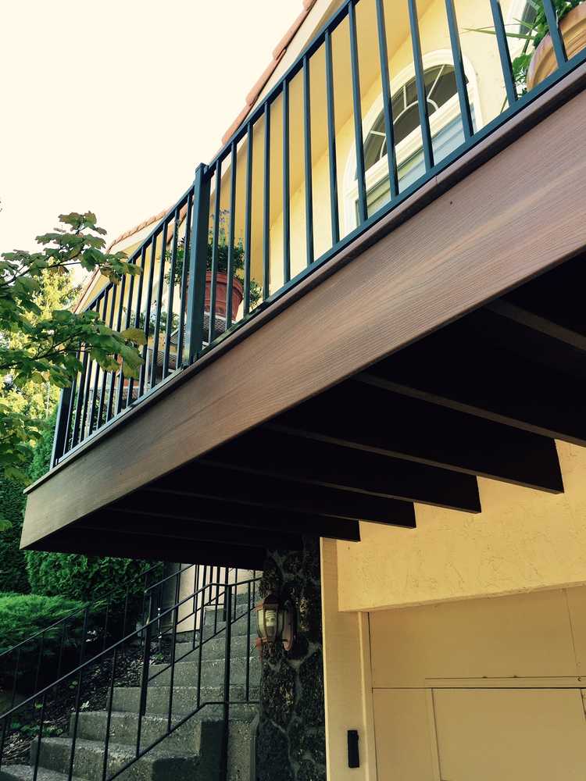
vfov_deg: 61.7
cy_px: 390
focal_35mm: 29
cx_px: 293
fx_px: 655
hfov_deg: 48.2
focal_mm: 4.15
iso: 32
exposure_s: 1/132
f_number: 2.2
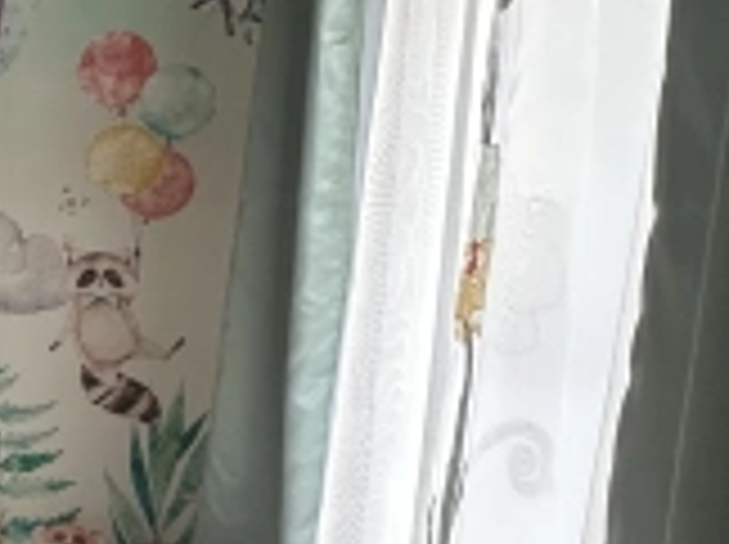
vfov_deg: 26.9
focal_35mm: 54
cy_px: 319
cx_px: -184
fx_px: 1136
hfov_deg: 29.6
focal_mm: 2.22
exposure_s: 1/99
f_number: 2.2
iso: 200
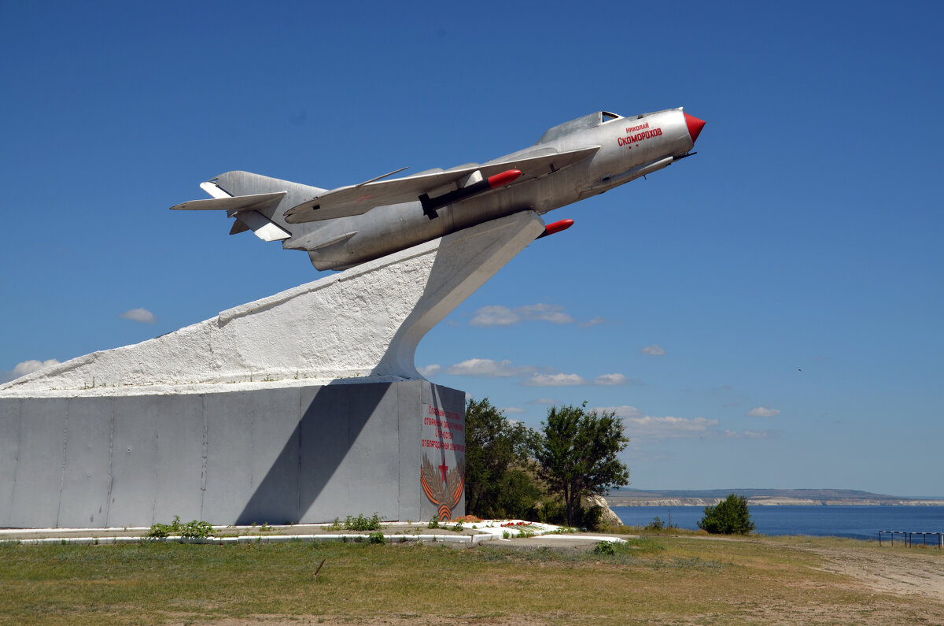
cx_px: 472
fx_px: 1374
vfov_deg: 25.6
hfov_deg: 37.9
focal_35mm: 52
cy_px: 313
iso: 100
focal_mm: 35
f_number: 10
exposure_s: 1/400
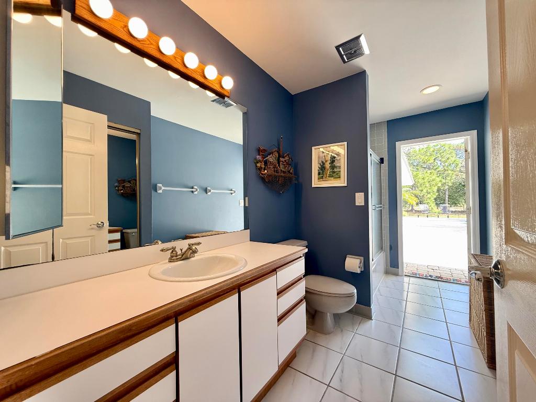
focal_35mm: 14
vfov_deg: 85.7
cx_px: 268
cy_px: 201
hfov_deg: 102.1
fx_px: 217
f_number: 2.2
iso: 125
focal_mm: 2.22
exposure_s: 1/120
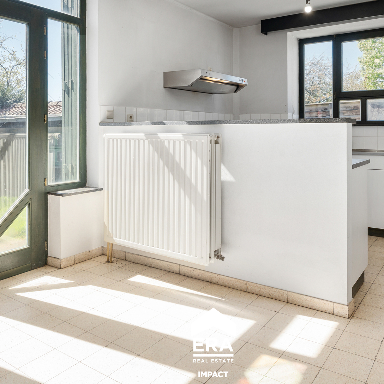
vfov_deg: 51.7
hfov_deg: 52.5
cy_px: 129
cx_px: 214
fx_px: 388
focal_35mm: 31
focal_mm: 16.5
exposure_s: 1/100
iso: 250
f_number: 10
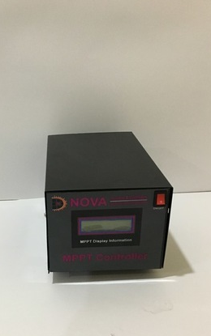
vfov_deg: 52.5
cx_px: 73
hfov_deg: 34.2
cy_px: 196
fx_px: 340
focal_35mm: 37
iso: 250
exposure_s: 1/25
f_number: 2.2
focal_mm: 4.15
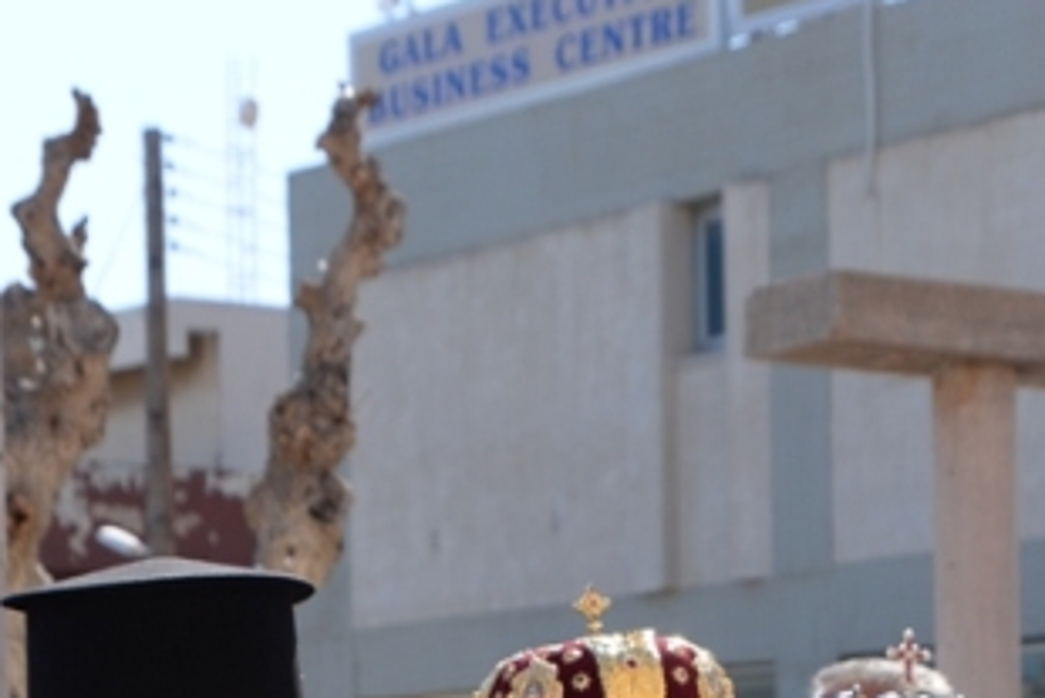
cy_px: 993
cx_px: 819
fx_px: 4501
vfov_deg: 8.7
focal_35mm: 155
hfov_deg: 13.2
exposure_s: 1/250
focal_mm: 50
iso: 100
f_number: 6.3
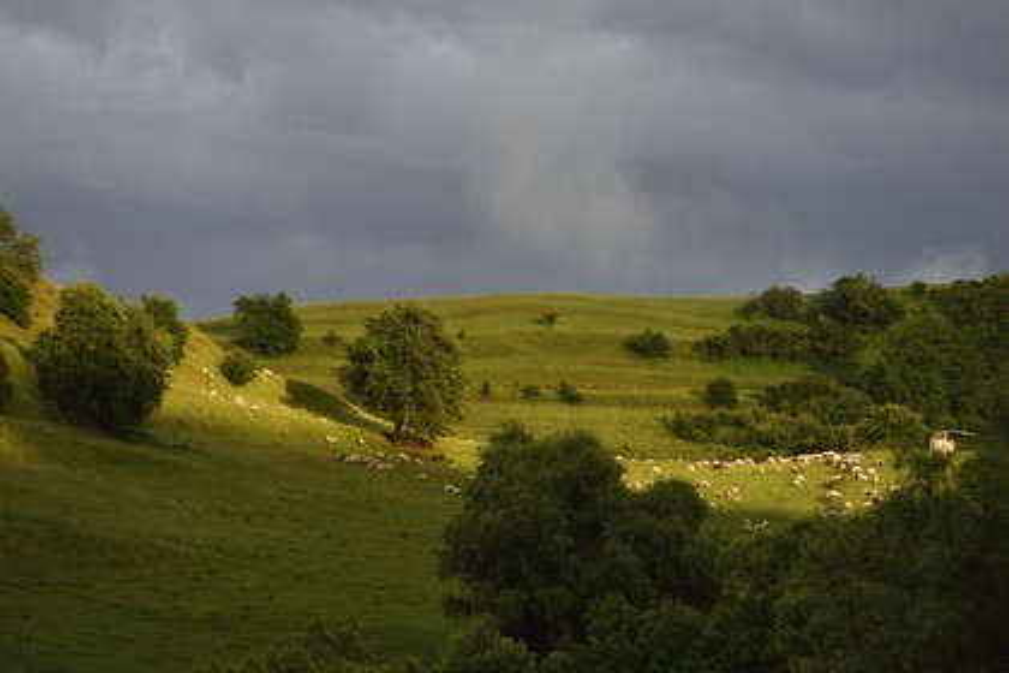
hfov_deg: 10.3
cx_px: 504
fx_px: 5605
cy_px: 336
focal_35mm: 200
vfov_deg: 6.9
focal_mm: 200
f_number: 5.6
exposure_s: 1/200
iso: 800
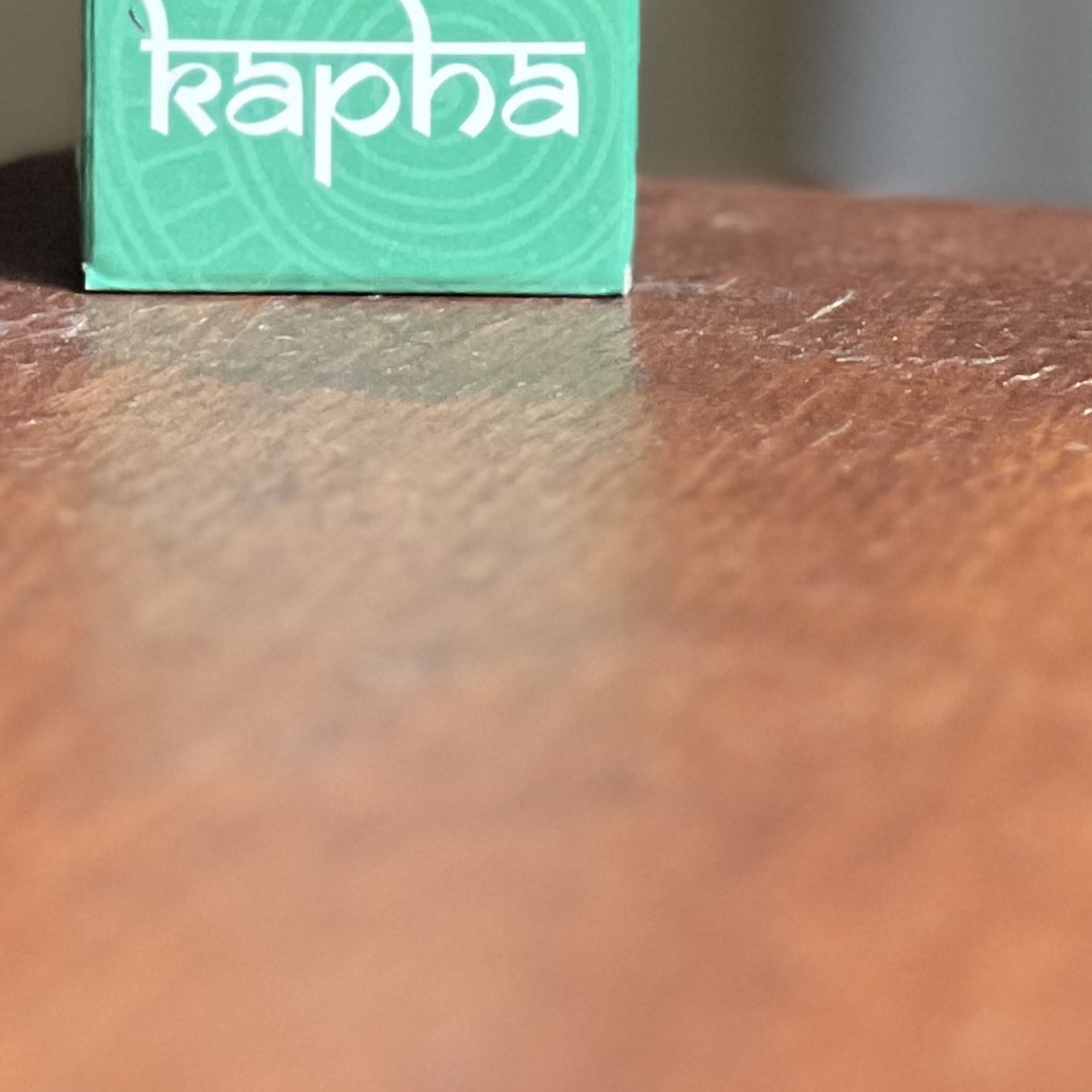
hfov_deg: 6.6
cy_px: -842
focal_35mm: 266
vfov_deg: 6.4
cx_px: 462
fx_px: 9494
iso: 320
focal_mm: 9
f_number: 2.8
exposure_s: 1/40
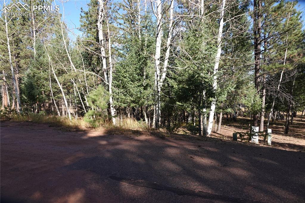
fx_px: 203
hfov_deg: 73.8
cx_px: 152
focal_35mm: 24
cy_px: 102
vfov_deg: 53.1
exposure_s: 1/250
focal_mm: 8.82
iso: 100
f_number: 4
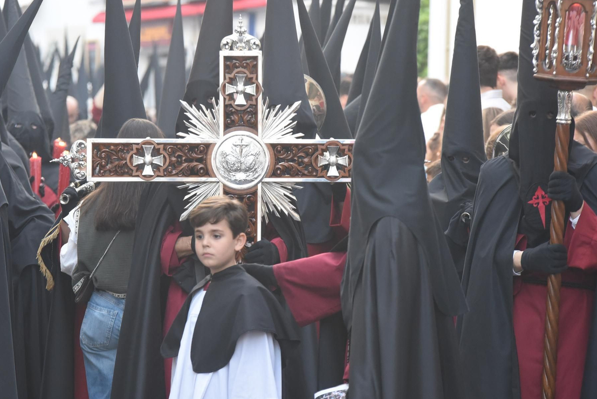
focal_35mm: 289
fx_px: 4794
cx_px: 249
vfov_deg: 4.8
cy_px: 165
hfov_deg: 7.1
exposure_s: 1/200
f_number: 5
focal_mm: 200
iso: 2000
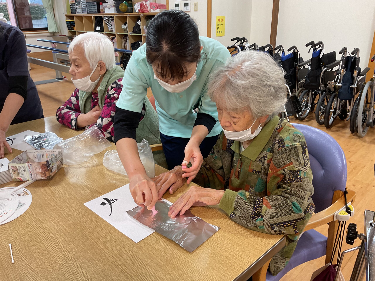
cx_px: 188
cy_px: 140
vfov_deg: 48.2
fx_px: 314
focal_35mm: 29
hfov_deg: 61.7
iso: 80
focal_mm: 3
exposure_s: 1/50
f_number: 1.8
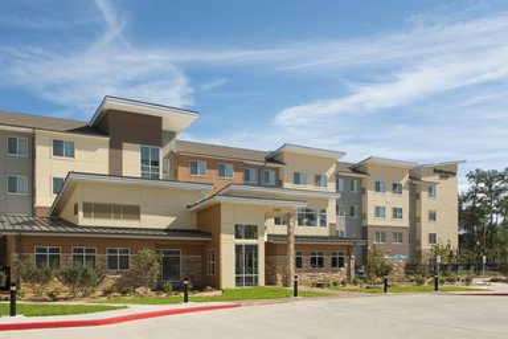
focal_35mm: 28
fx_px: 395
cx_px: 254
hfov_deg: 65.5
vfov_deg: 46.4
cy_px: 170
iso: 100
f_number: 10
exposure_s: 1/160
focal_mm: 28
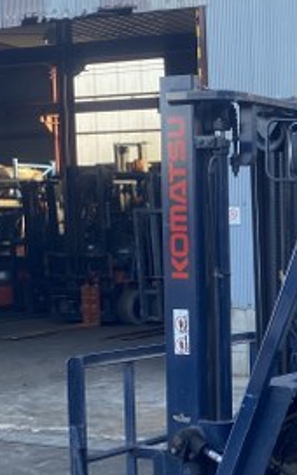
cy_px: 337
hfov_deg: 14.9
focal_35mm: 81
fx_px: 1049
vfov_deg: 25.3
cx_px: 452
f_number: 1.8
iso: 32
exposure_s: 1/122
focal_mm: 4.25
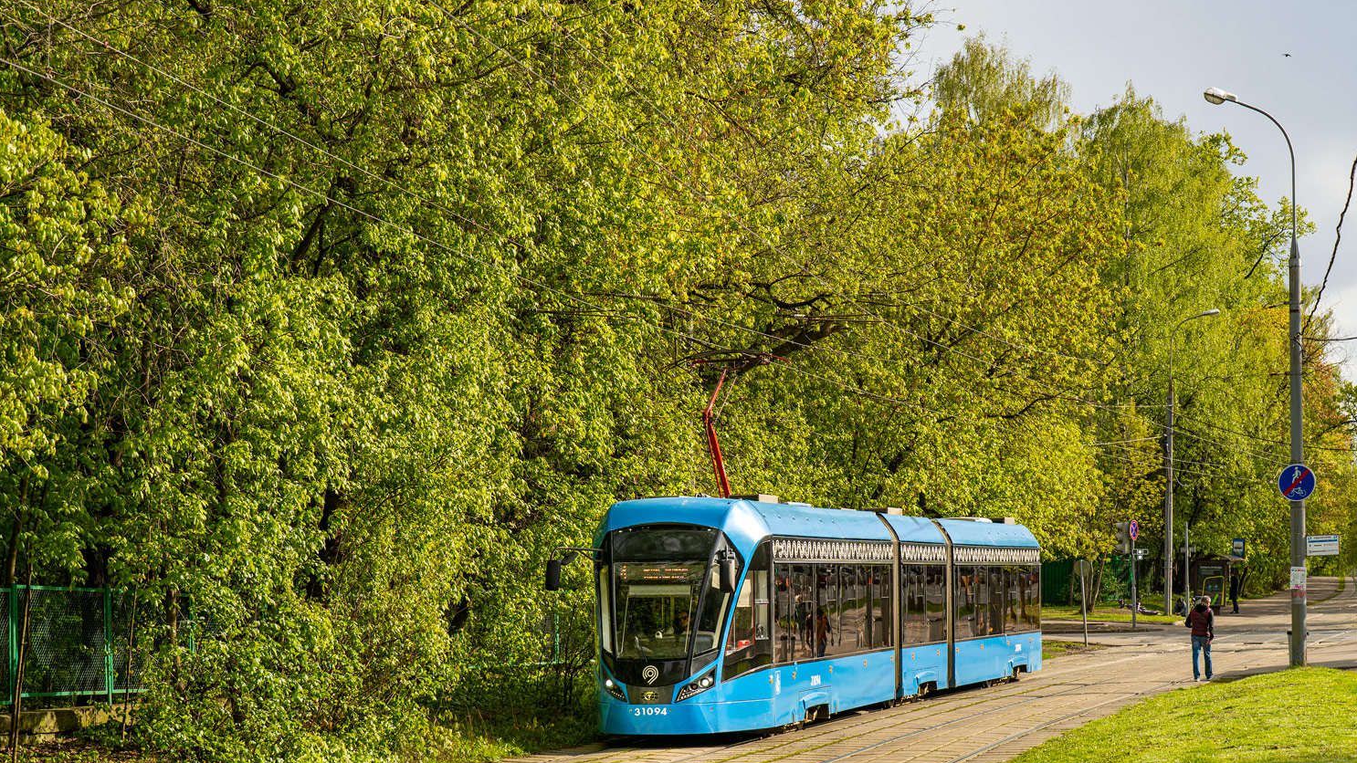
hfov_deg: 28.6
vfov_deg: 16.3
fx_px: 2663
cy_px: 441
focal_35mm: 74
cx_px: 684
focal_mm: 70
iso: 200
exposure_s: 1/400
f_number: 4.5
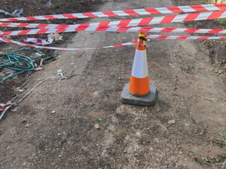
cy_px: 38
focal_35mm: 37
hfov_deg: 50.0
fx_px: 242
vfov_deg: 37.5
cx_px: 127
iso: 50
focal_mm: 5.59
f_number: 1.88
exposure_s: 1/138
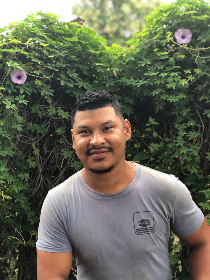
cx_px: 105
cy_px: 140
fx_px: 461
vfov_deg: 33.8
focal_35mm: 57
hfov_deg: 25.7
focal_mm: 6.6
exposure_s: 1/30
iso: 25
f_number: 2.8
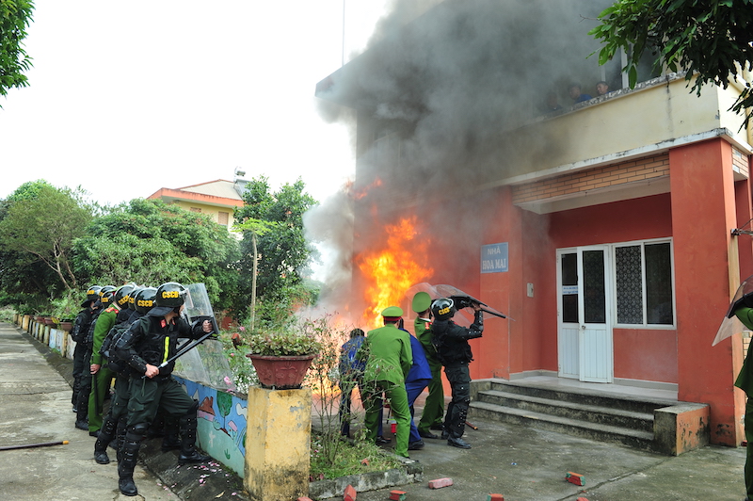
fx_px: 502
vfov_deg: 53.1
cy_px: 250
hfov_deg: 73.8
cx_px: 376
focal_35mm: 24
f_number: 7.1
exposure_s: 1/100
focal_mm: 24
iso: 250
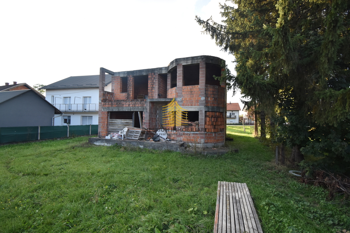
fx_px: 146
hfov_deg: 100.4
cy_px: 116
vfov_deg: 77.3
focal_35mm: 15
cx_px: 175
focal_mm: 10
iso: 400
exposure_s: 1/400
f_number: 4.5
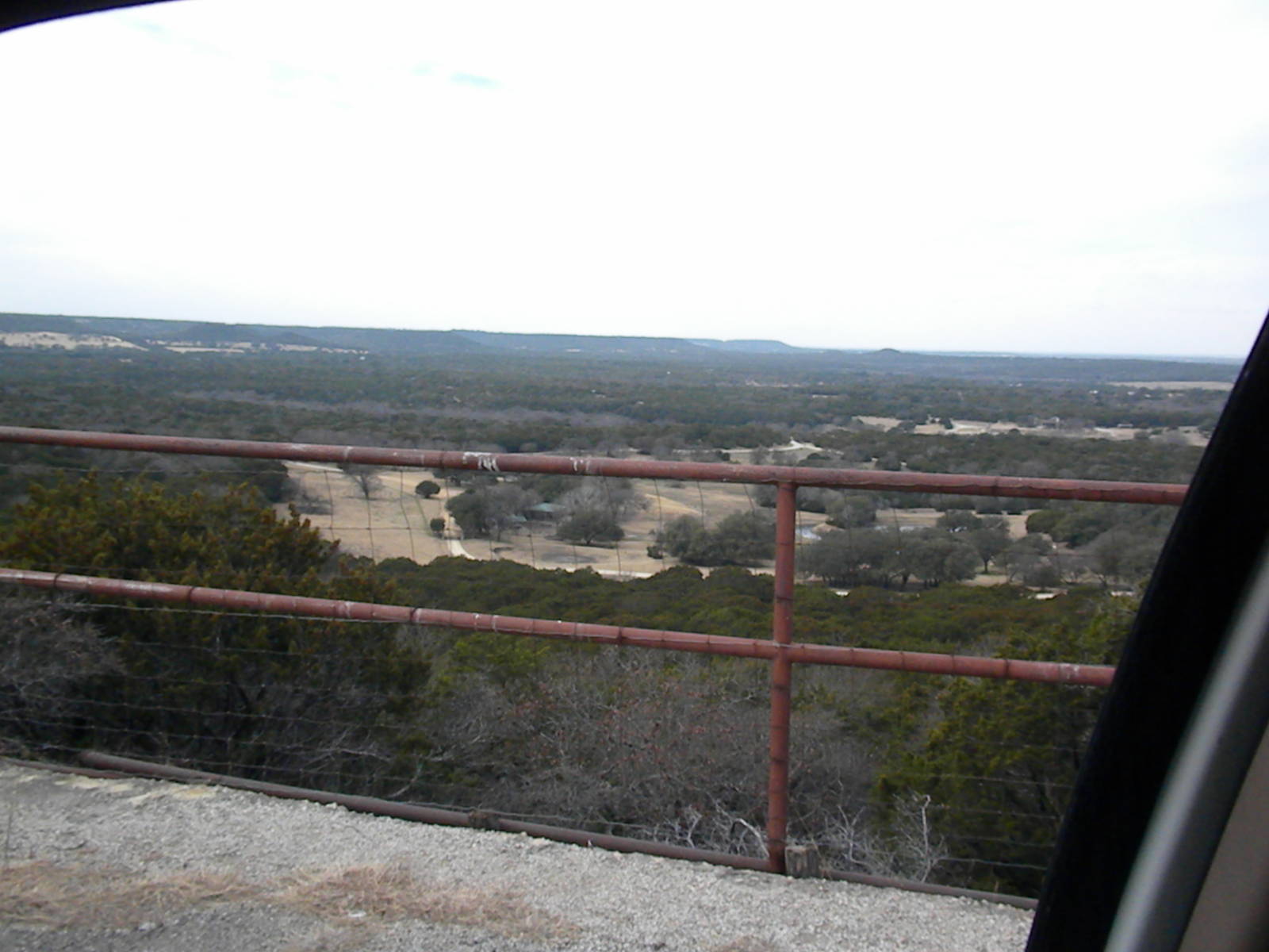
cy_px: 476
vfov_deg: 38.7
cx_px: 634
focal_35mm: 37
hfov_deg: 50.1
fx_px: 1356
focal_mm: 6.6
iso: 640
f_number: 10
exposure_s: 1/449
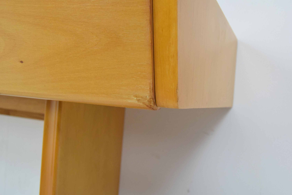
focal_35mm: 34
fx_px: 280
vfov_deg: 38.4
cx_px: 146
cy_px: 98
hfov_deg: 55.1
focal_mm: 23
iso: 1600
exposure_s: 1/200
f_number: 7.1
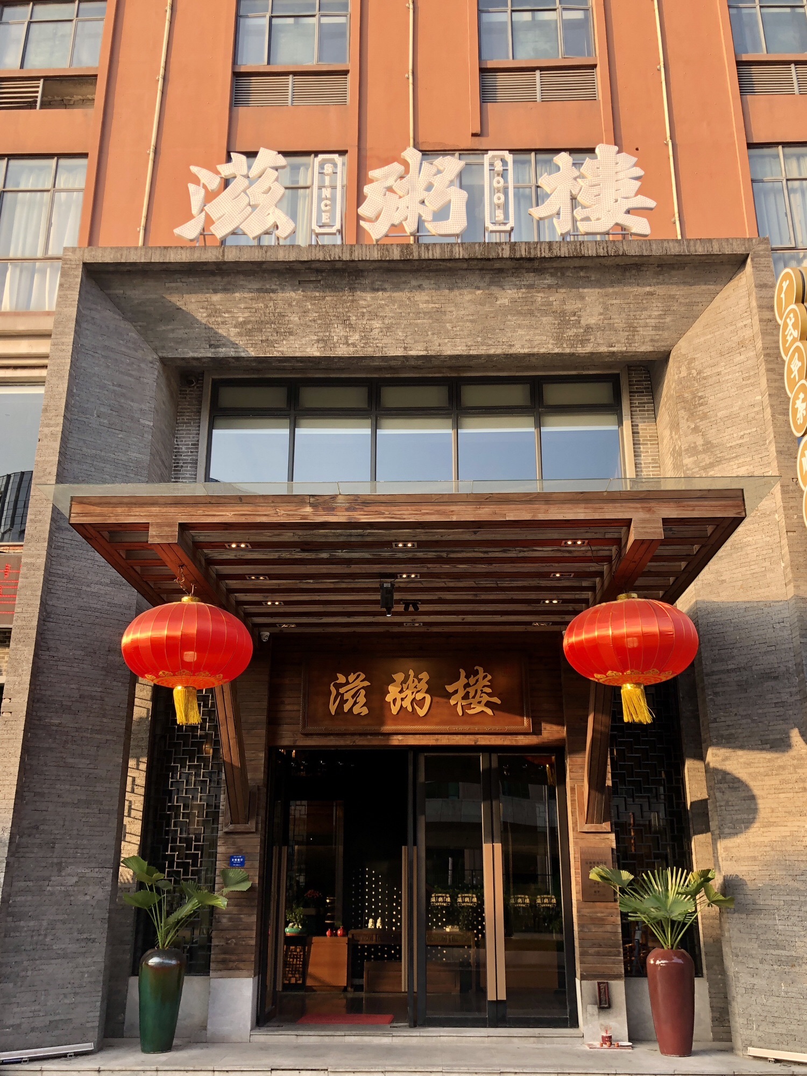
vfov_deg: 63.4
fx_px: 870
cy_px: 538
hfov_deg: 49.7
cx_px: 404
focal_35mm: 28
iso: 20
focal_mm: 4
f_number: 1.8
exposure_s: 1/140
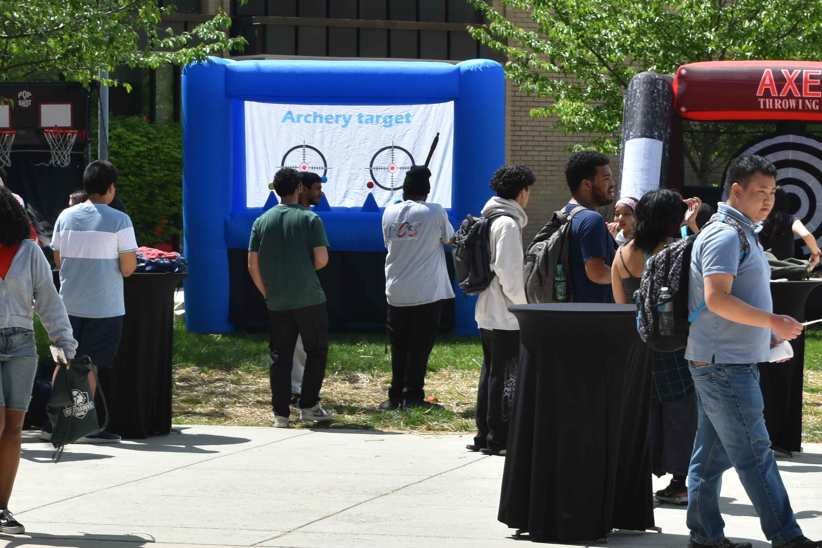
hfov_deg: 16.1
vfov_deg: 10.8
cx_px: 340
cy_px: 227
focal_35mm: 127
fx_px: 2900
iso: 100
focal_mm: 40
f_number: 8
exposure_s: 1/250
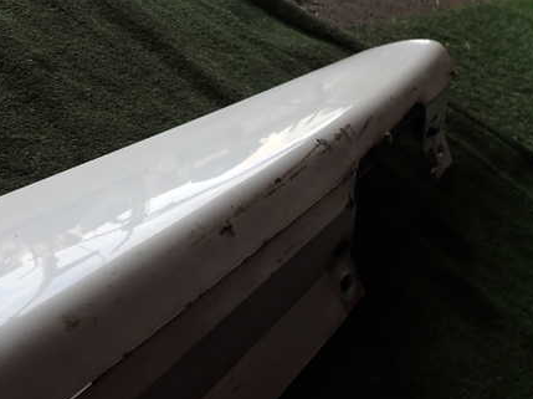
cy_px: 249
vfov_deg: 40.4
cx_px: 226
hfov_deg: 52.5
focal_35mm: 35
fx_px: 538
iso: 100
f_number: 2.8
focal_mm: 4.5
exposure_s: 1/125
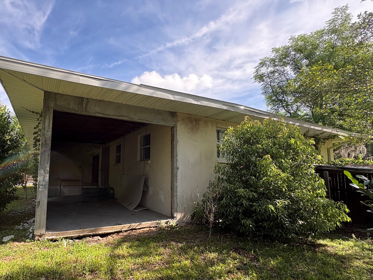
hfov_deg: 82.5
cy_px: 155
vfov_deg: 68.5
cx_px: 133
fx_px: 205
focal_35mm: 19
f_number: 2.2
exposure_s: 1/501
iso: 64
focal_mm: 2.22
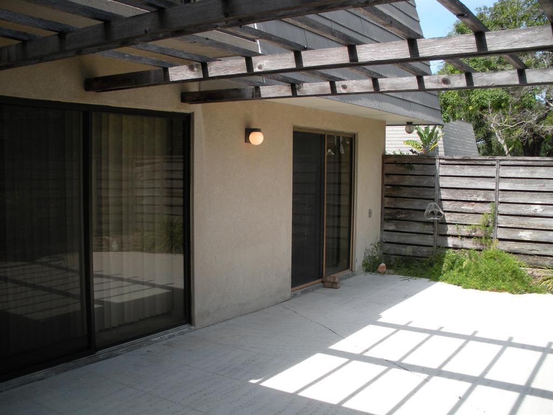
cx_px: 276
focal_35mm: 36
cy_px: 208
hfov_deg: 51.4
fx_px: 575
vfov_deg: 39.7
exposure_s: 1/324
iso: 64
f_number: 3.5
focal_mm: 6.3
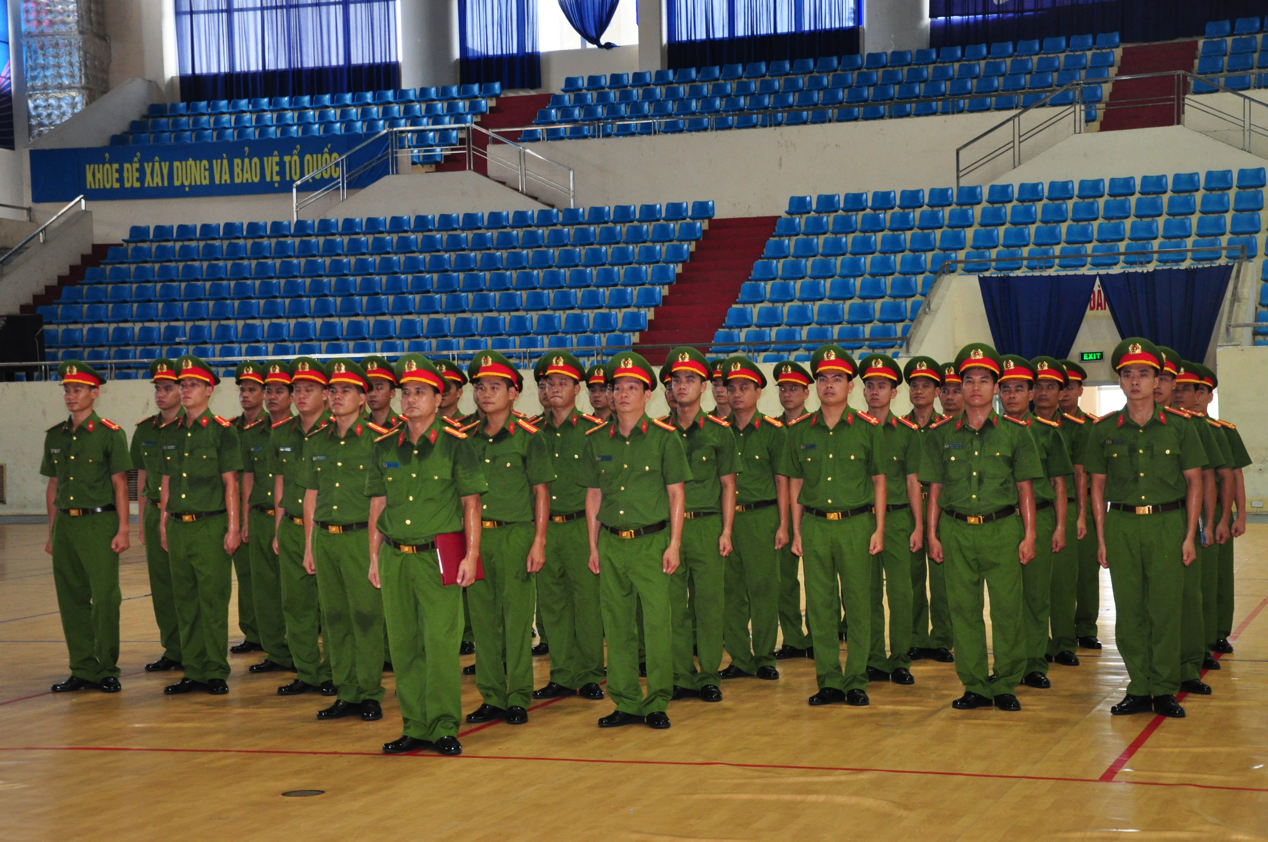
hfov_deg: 31.9
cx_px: 634
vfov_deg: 21.5
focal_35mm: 63
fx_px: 2216
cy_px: 421
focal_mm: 42
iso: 1000
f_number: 4.8
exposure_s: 1/60
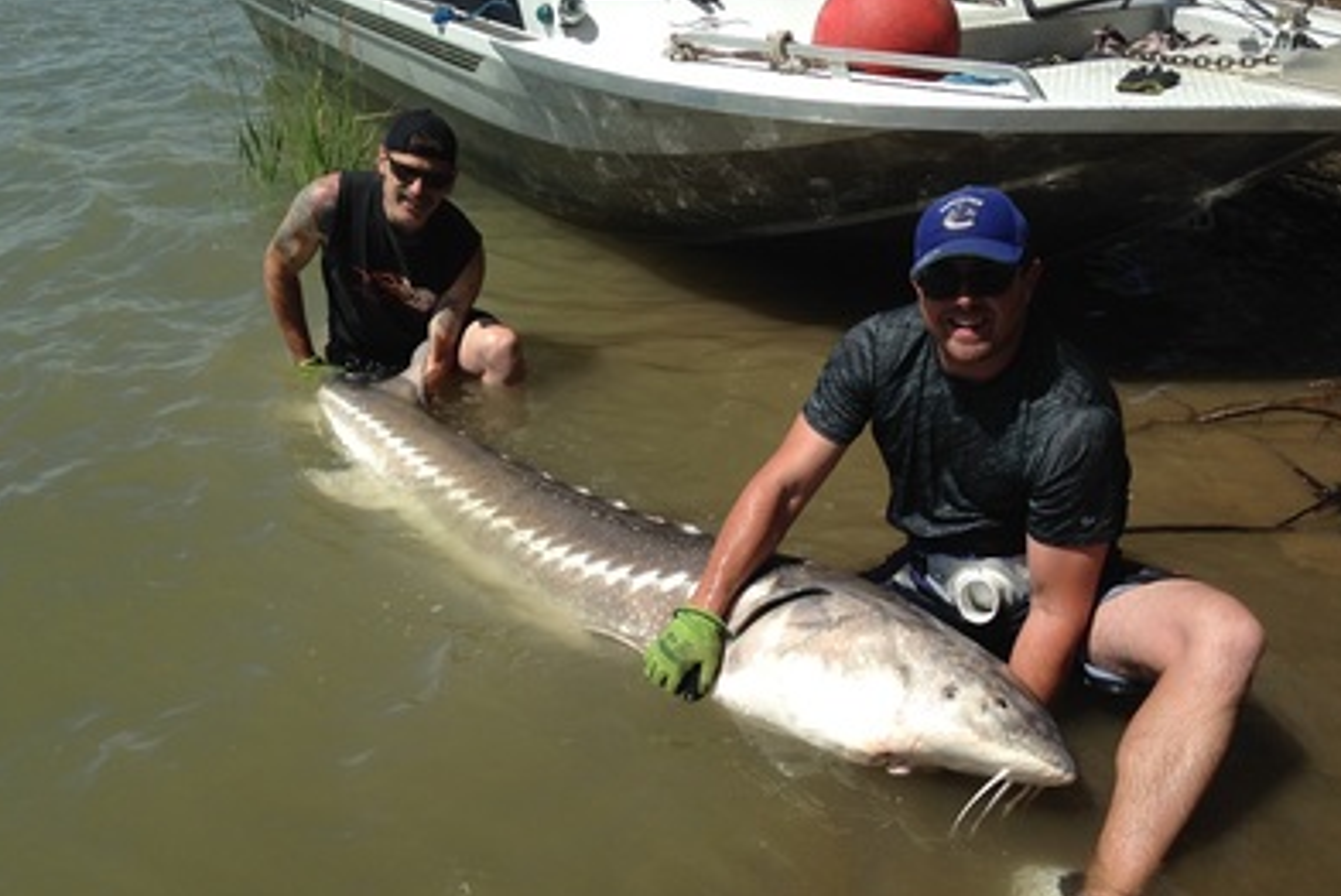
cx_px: 674
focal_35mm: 35
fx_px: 1305
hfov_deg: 54.4
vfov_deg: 37.9
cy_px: 465
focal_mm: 4.12
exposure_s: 1/1938
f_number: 2.4
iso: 50
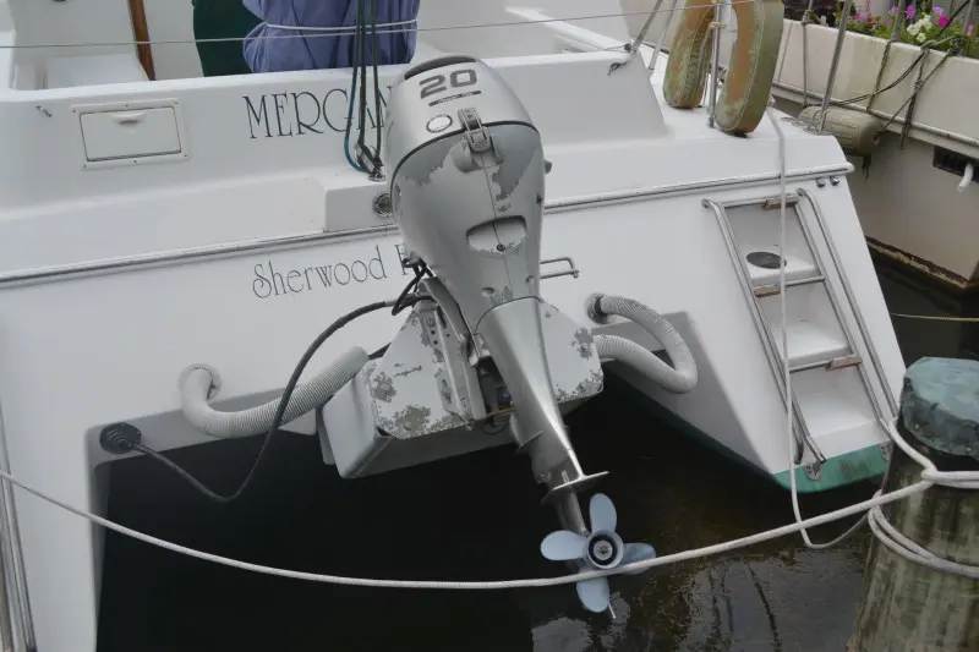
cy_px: 326
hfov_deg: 57.2
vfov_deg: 40.0
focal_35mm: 33
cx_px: 490
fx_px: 897
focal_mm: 22
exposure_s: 1/250
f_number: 8
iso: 100
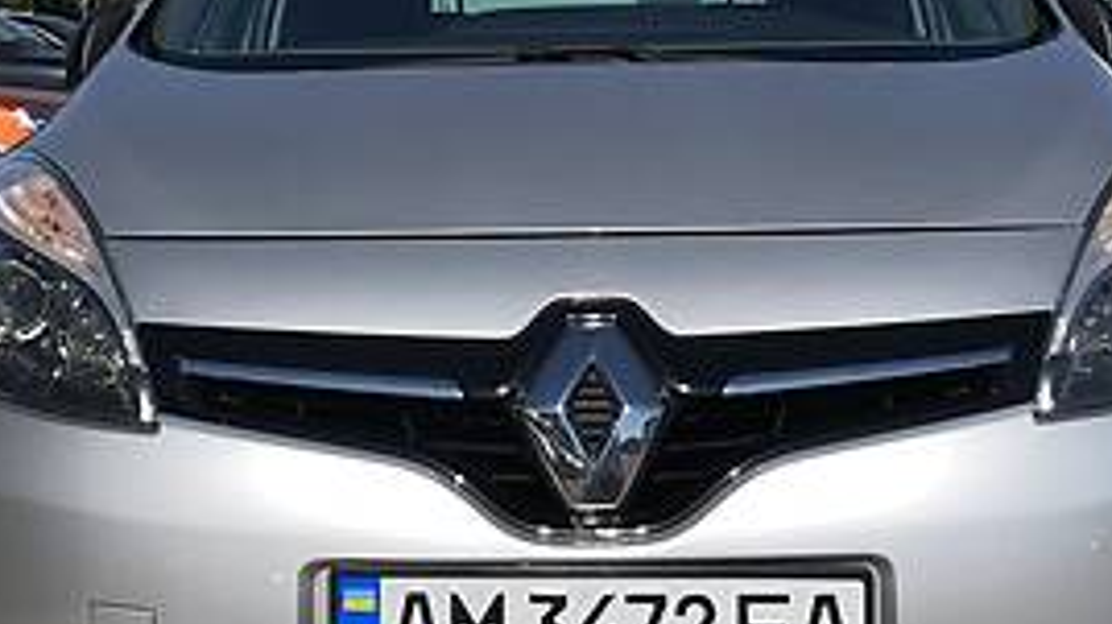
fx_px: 2004
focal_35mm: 68
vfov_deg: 17.5
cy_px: 79
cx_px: 566
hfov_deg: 31.0
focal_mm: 4
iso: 20
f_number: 1.8
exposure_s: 1/2825
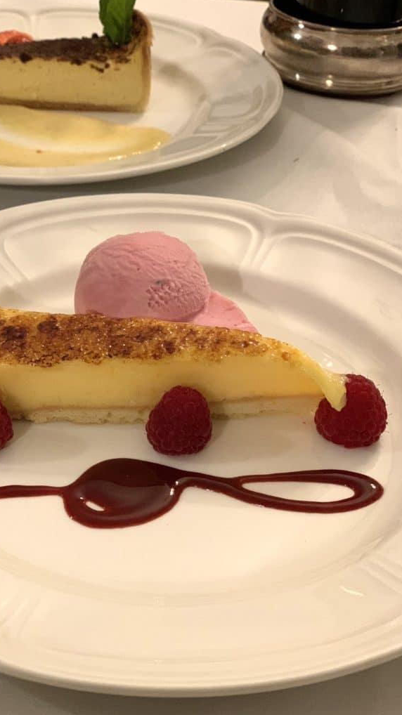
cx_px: 159
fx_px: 1081
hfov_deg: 21.0
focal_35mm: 57
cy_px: 357
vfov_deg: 36.6
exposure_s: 1/33
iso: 320
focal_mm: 6
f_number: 2.4
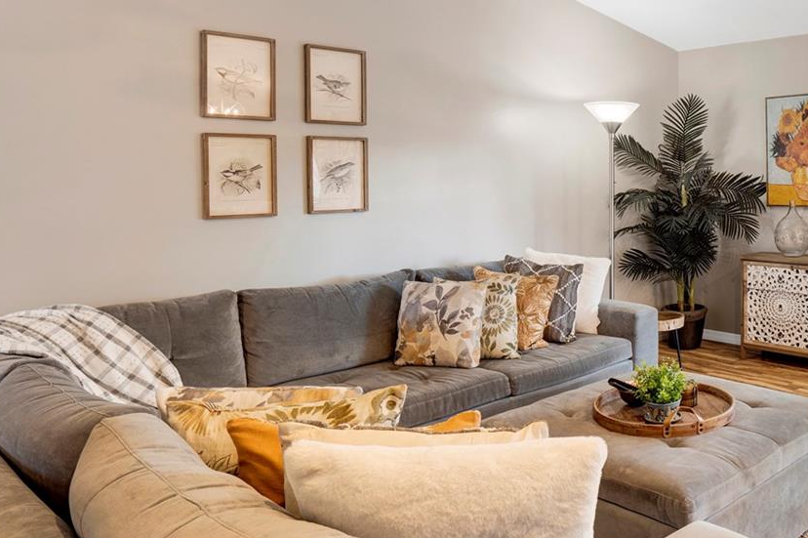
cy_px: 364
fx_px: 650
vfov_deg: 44.2
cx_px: 646
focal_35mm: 29
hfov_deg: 58.8
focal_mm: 10
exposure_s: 1/8
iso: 100
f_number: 4
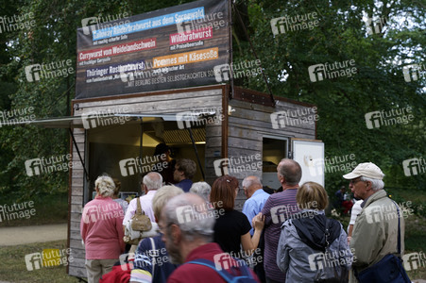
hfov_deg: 39.6
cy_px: 142
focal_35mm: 50
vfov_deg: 27.0
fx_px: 591
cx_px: 213
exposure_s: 1/60
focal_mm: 50
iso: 500
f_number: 5
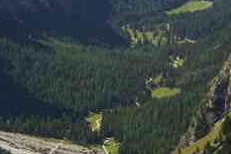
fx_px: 1347
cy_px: -102
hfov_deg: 9.8
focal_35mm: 210
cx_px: 139
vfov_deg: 6.4
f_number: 5.6
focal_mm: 32.5
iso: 200
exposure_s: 1/160
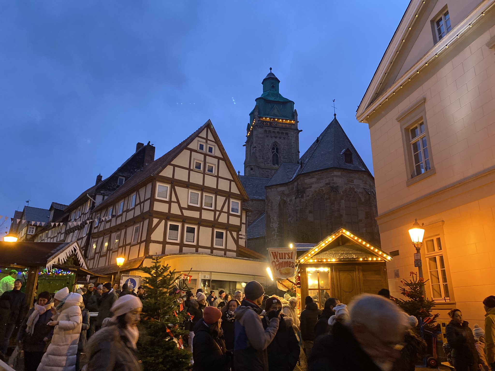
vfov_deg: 53.1
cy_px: 186
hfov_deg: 67.3
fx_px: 372
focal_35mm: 26
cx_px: 248
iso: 500
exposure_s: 1/25
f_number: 1.8
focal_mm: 4.25
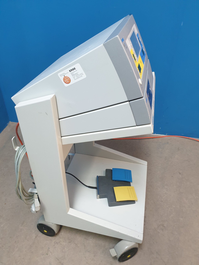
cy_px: 132
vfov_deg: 67.3
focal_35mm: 26
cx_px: 100
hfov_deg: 53.1
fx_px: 199
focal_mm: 4.3
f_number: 2.4
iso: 320
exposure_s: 1/50
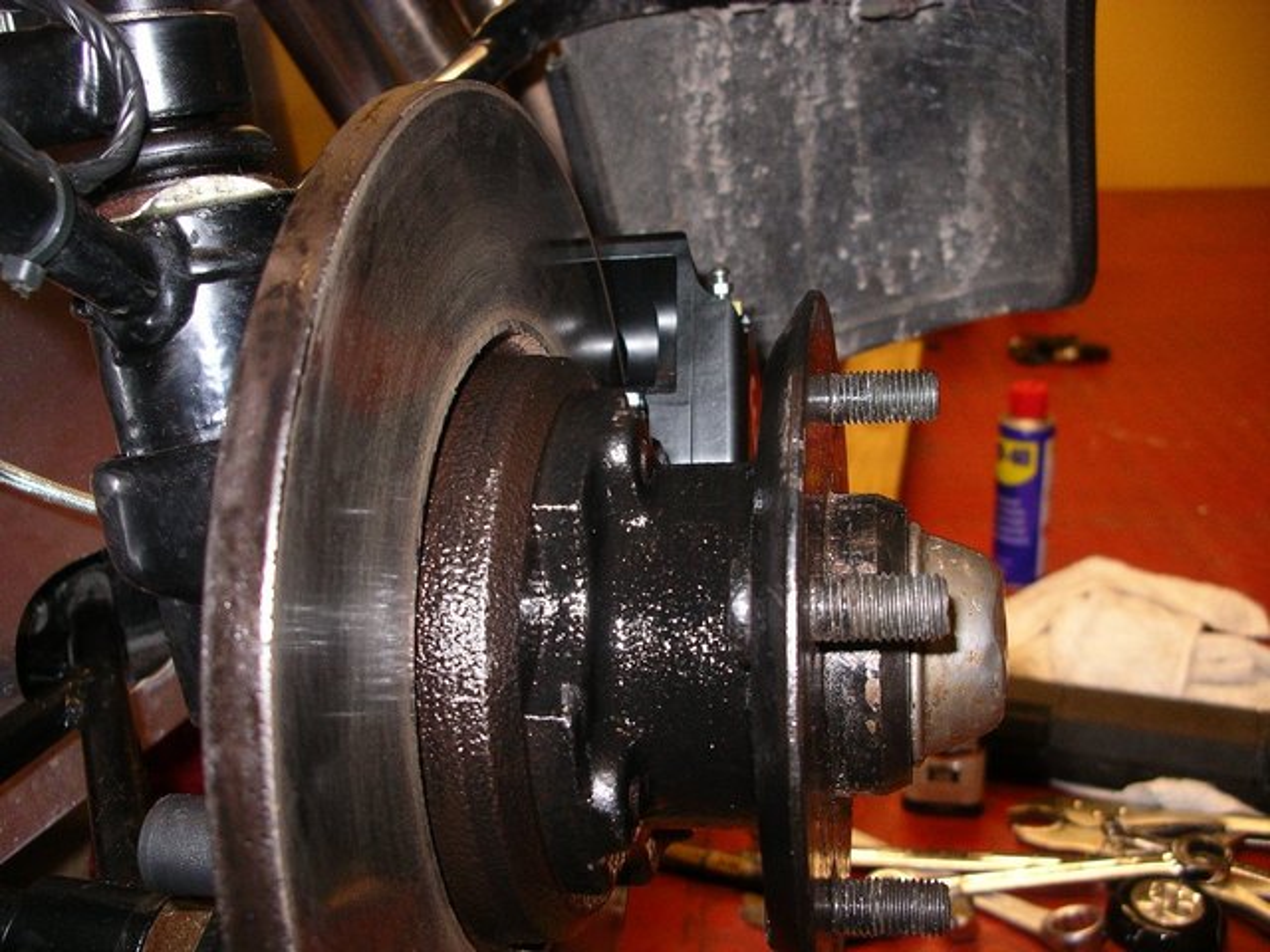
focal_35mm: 37
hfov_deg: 50.1
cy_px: 476
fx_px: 1357
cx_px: 635
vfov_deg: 38.7
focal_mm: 7.8
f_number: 2.8
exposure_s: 1/40
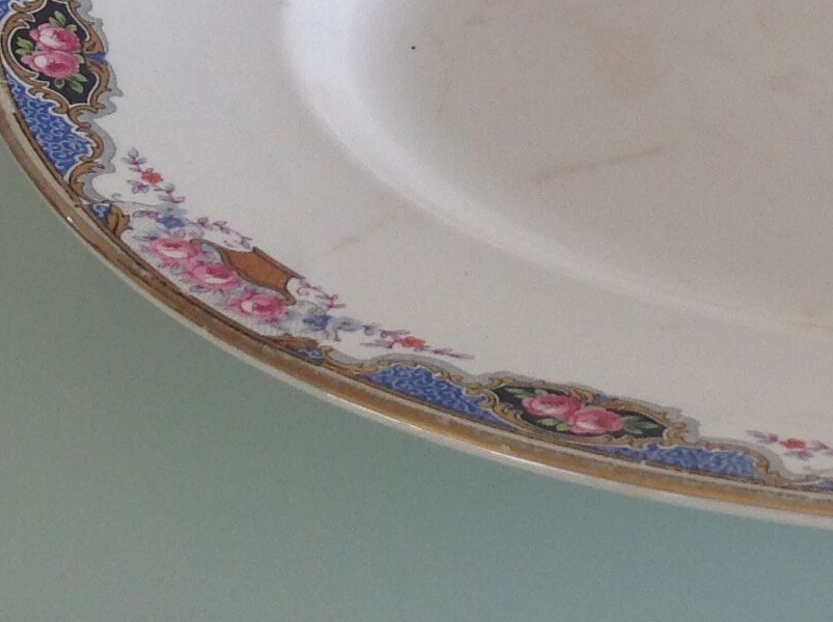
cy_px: -96
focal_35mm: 113
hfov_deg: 16.2
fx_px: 2716
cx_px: 1176
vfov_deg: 12.8
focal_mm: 4.28
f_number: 2.4
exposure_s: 1/121
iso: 50
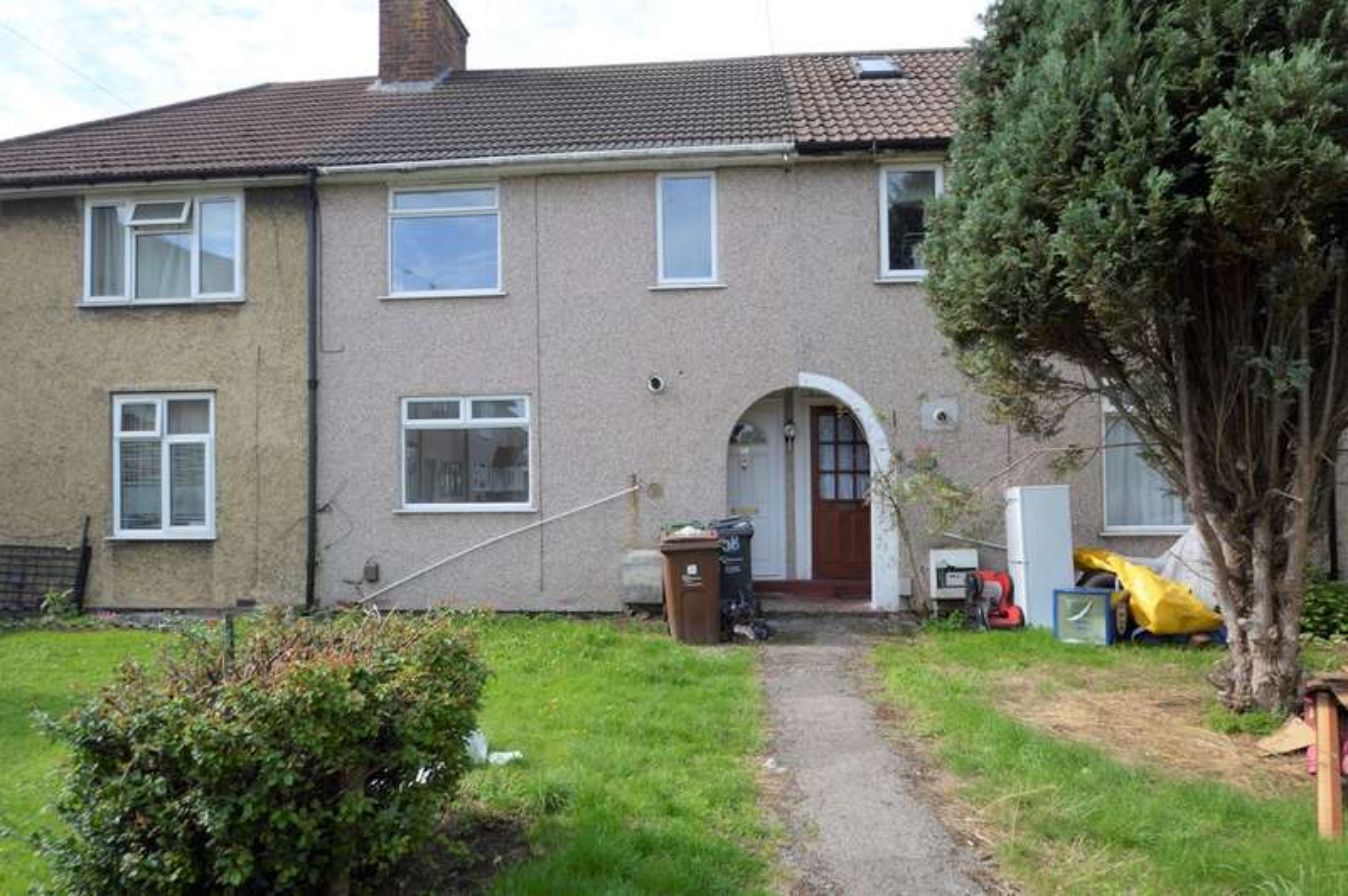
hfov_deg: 73.8
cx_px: 674
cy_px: 448
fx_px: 898
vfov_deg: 53.1
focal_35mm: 24
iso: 100
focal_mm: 16
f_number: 6.3
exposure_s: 1/160
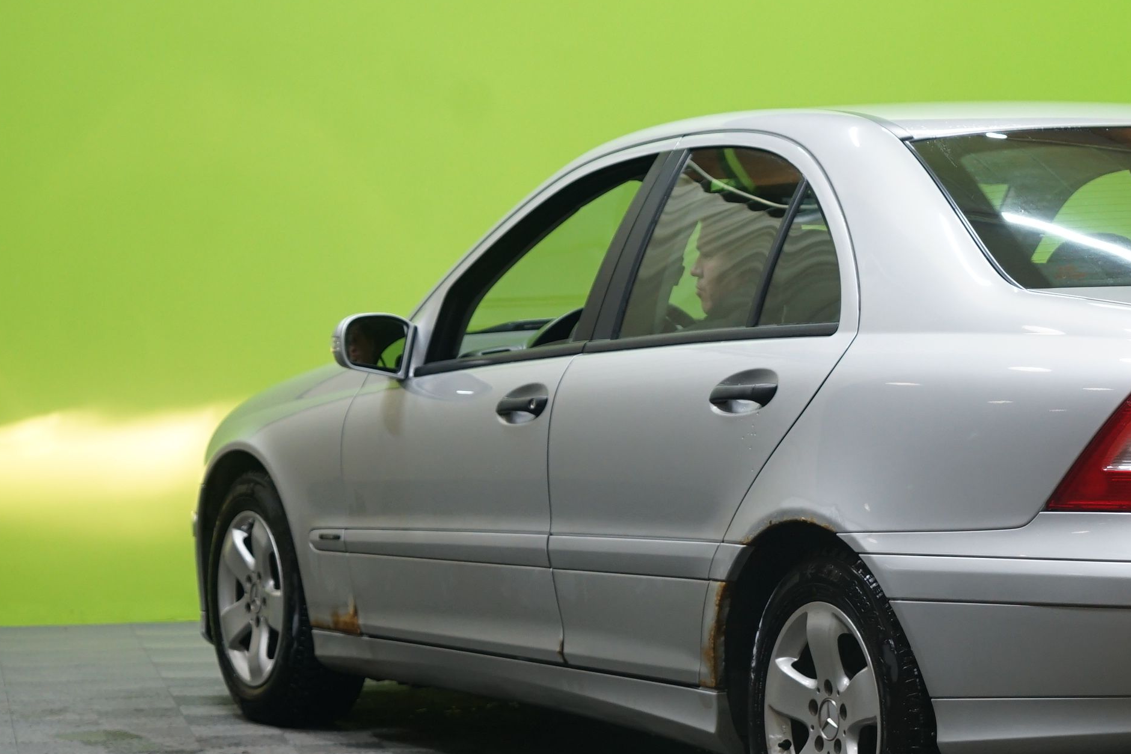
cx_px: 1021
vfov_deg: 12.1
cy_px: 417
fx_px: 3550
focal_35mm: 113
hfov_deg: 17.8
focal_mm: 54
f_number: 4.5
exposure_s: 1/20
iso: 640
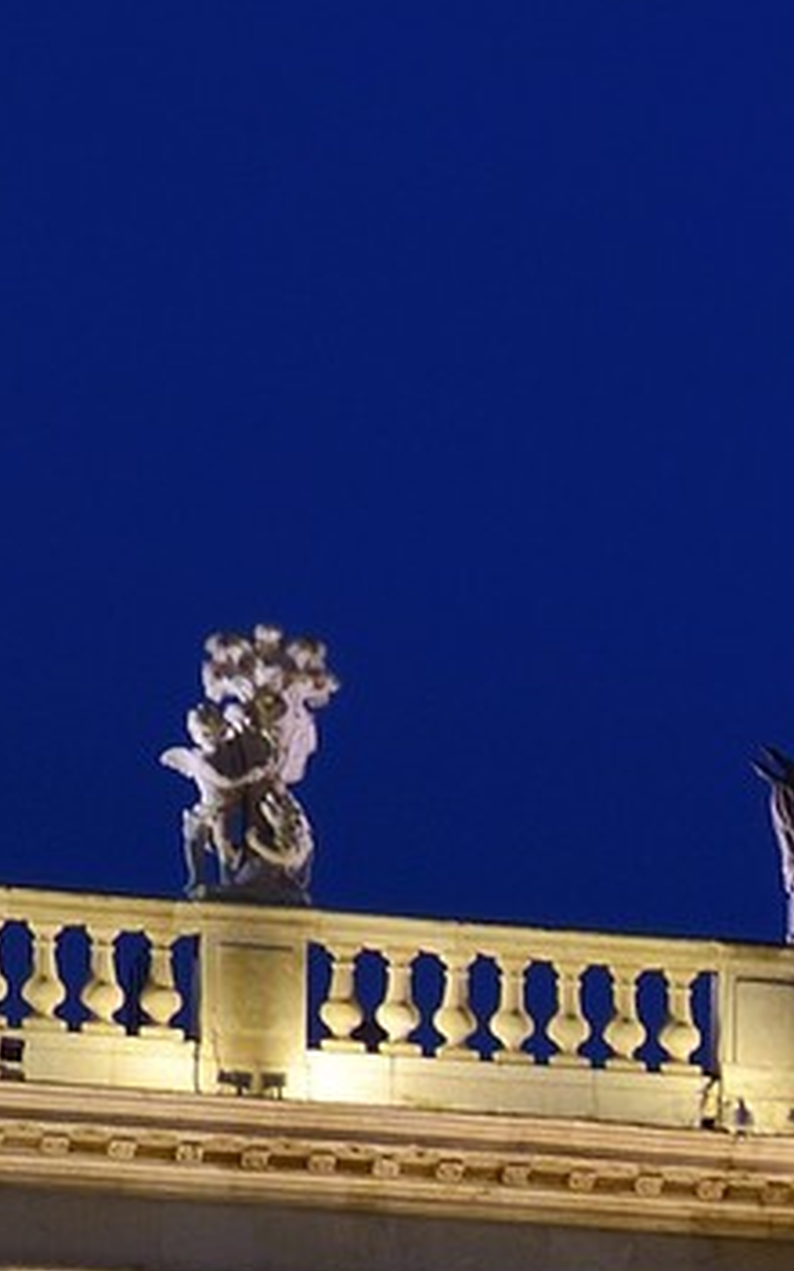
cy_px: 1740
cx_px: 2447
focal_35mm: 324
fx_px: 11218
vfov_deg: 6.4
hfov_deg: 3.9
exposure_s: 1/1.67
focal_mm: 70
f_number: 6.3
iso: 400
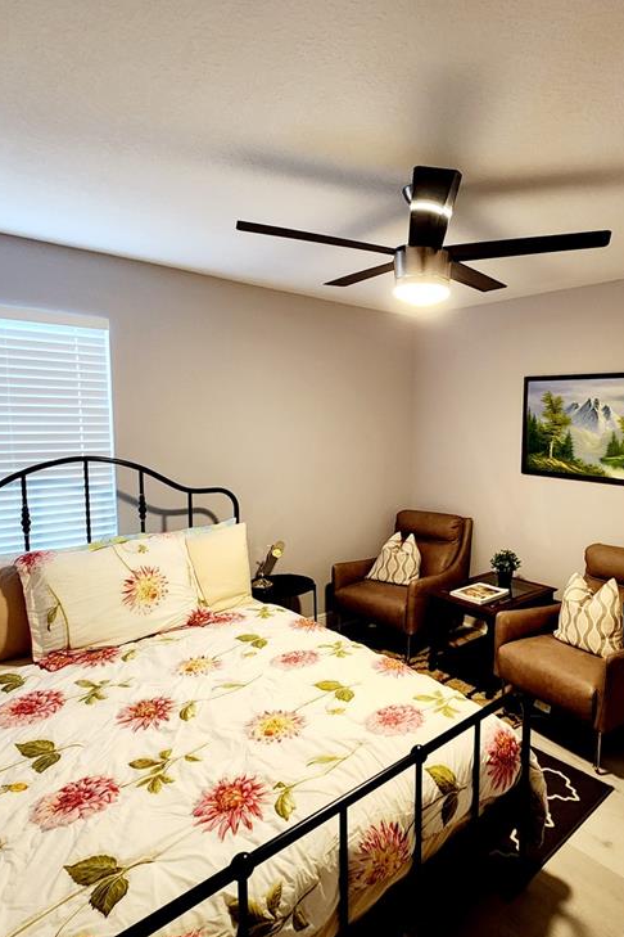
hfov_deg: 62.9
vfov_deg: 86.9
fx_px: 494
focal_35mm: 19
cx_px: 417
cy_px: 473
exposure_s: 1/40
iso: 320
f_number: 2.2
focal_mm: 2.2
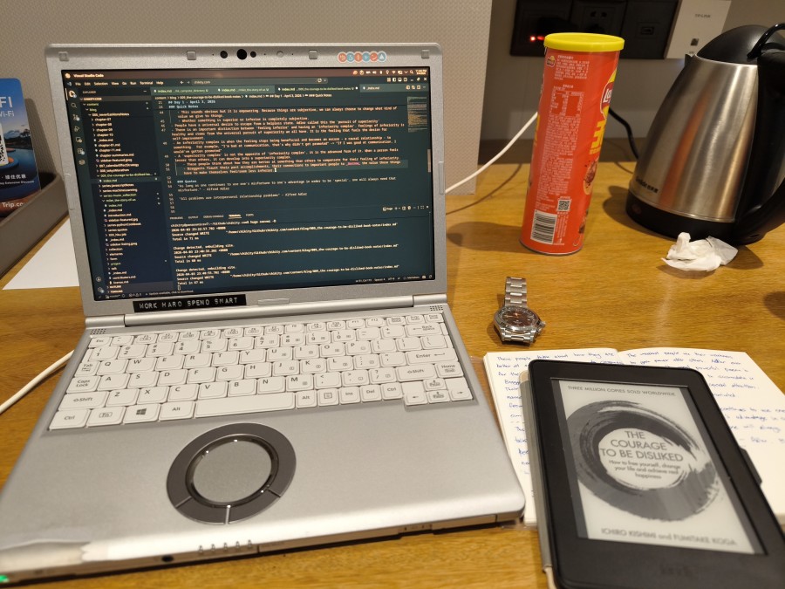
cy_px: 294
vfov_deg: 56.8
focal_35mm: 24
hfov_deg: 71.6
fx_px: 544
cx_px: 392
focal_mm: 6.92
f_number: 1.9
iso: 500
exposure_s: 1/25
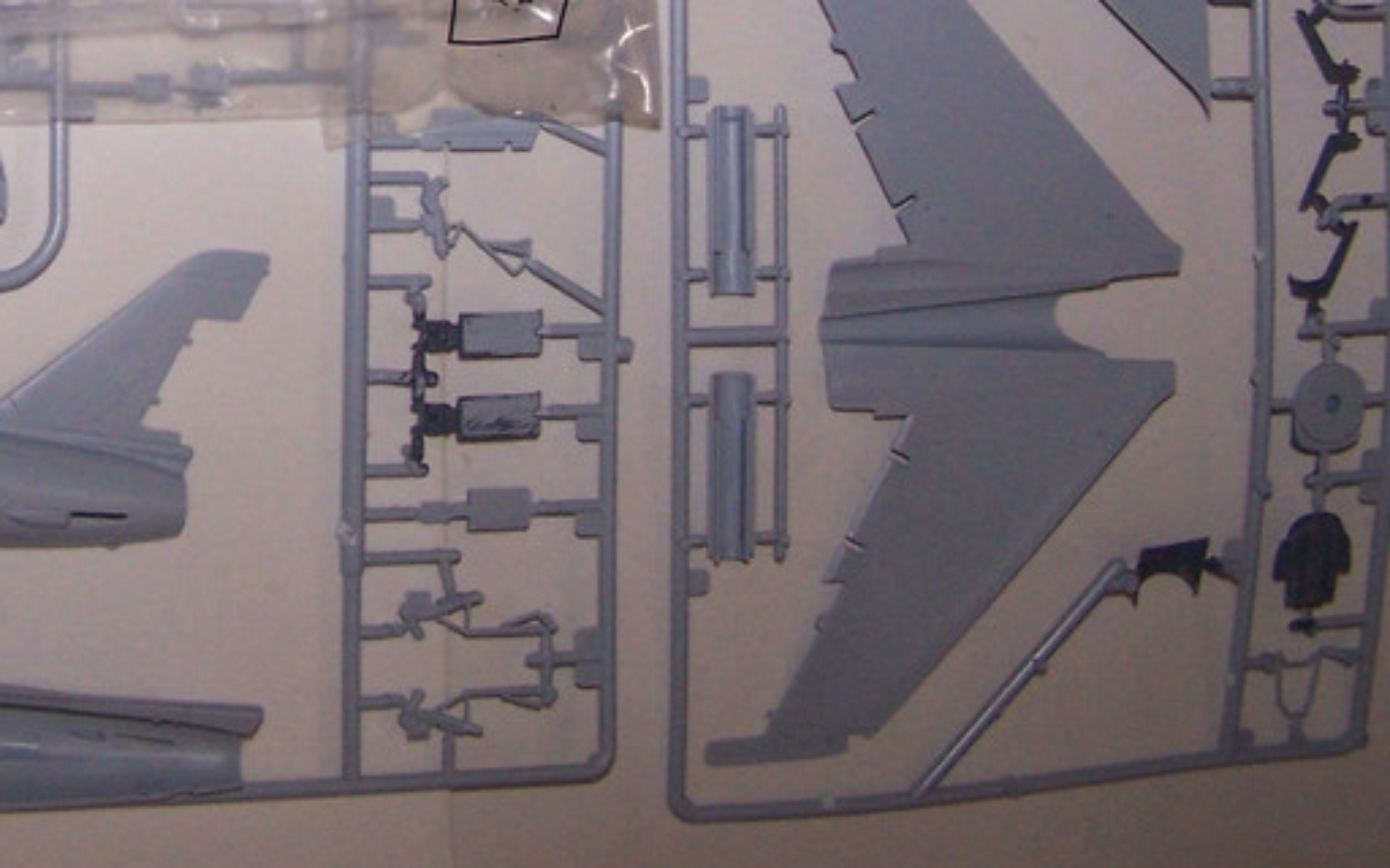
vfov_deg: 15.0
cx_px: 186
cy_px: -165
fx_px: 3182
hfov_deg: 24.1
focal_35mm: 84
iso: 140
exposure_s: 1/60
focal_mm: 6.3
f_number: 2.8
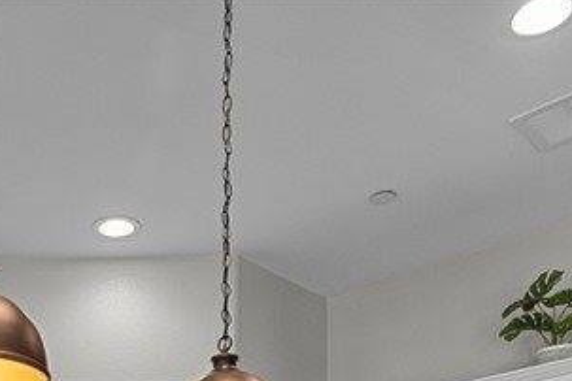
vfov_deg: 20.0
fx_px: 858
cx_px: 47
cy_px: 637
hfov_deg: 34.6
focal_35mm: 54
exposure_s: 1/20
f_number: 8
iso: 2000
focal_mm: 16
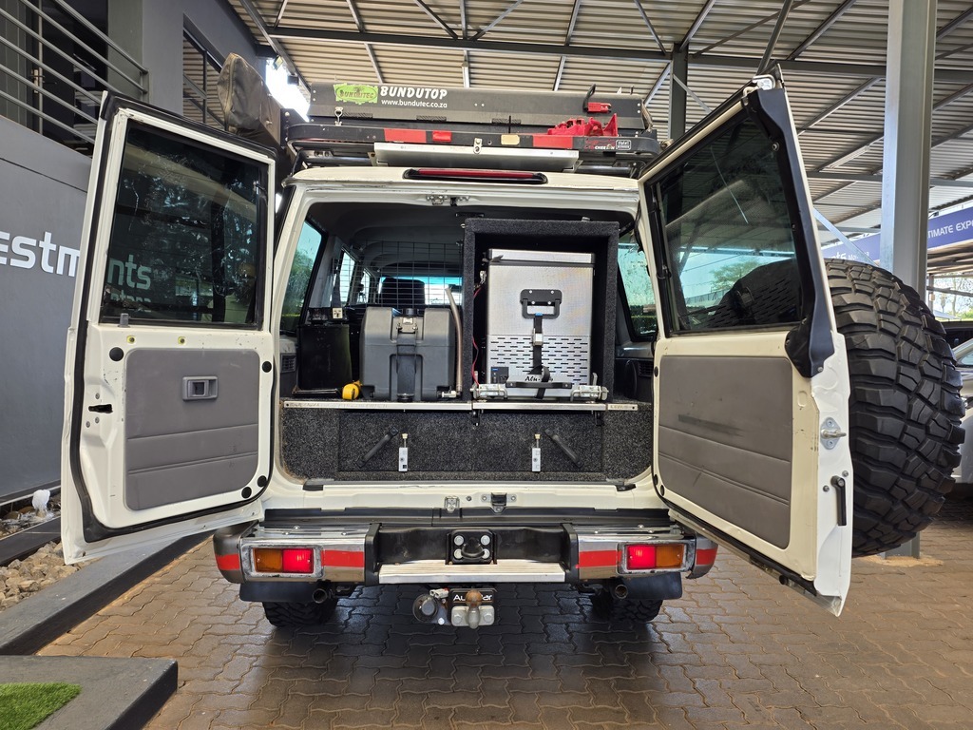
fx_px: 646
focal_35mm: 23
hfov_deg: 73.9
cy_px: 365
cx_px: 486
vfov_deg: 58.9
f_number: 1.7
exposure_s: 1/180
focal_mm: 6.25
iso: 50
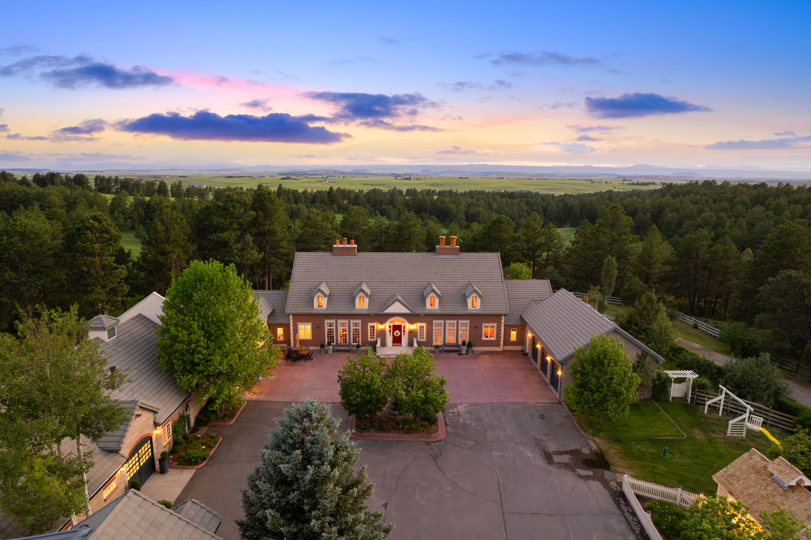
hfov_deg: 78.6
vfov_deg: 57.2
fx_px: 495
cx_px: 406
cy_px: 270
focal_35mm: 22
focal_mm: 8.38
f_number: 2.8
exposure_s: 1/15
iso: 220
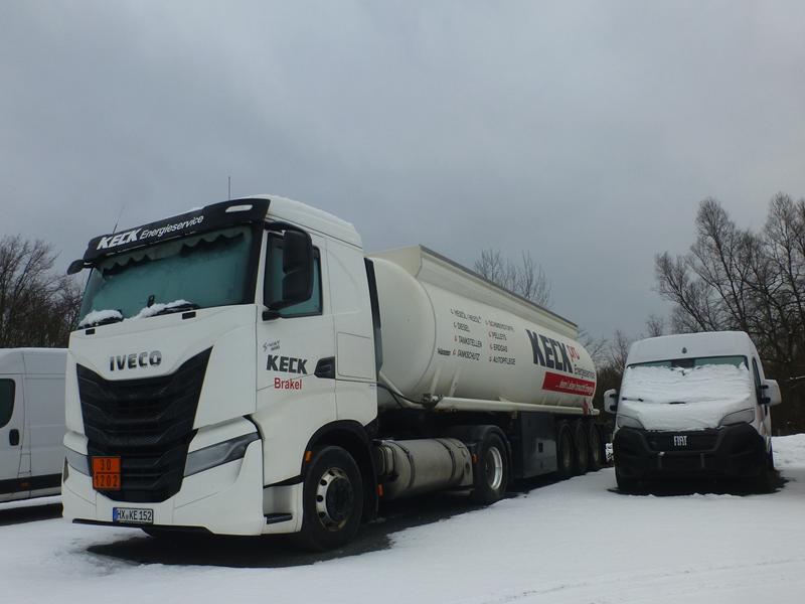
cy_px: 302
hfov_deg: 71.6
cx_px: 402
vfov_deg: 56.8
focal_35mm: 24
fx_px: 558
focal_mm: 4.3
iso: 100
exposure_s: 1/250
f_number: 4
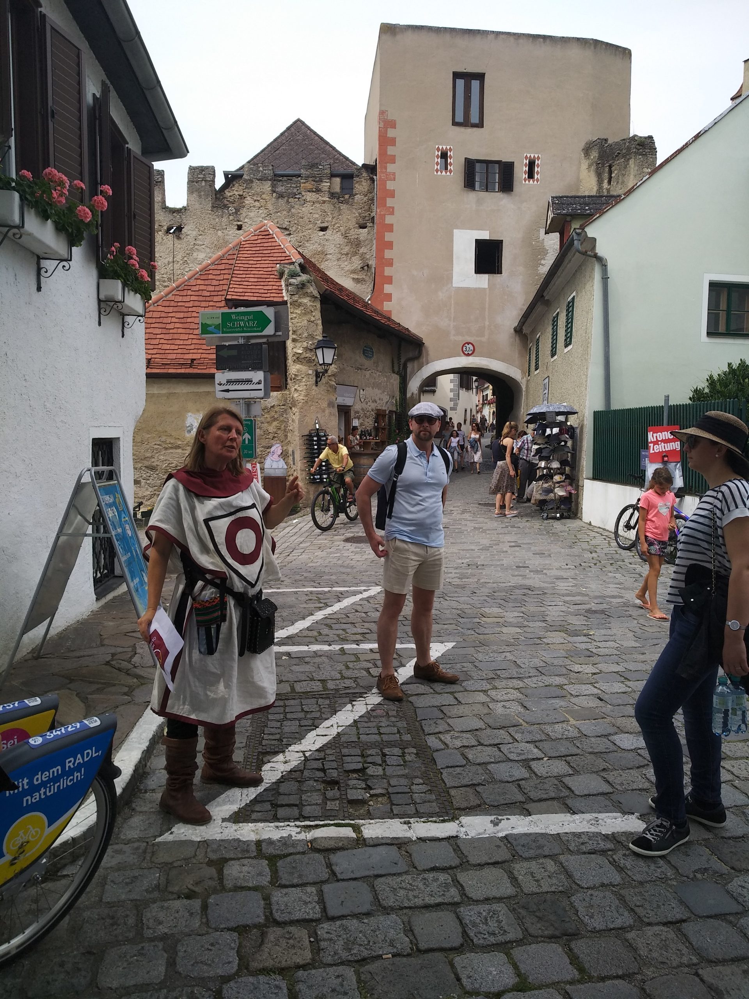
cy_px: 500
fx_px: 635
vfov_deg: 76.4
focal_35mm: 22
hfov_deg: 61.1
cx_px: 374
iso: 125
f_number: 2.2
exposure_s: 1/836
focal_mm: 3.81
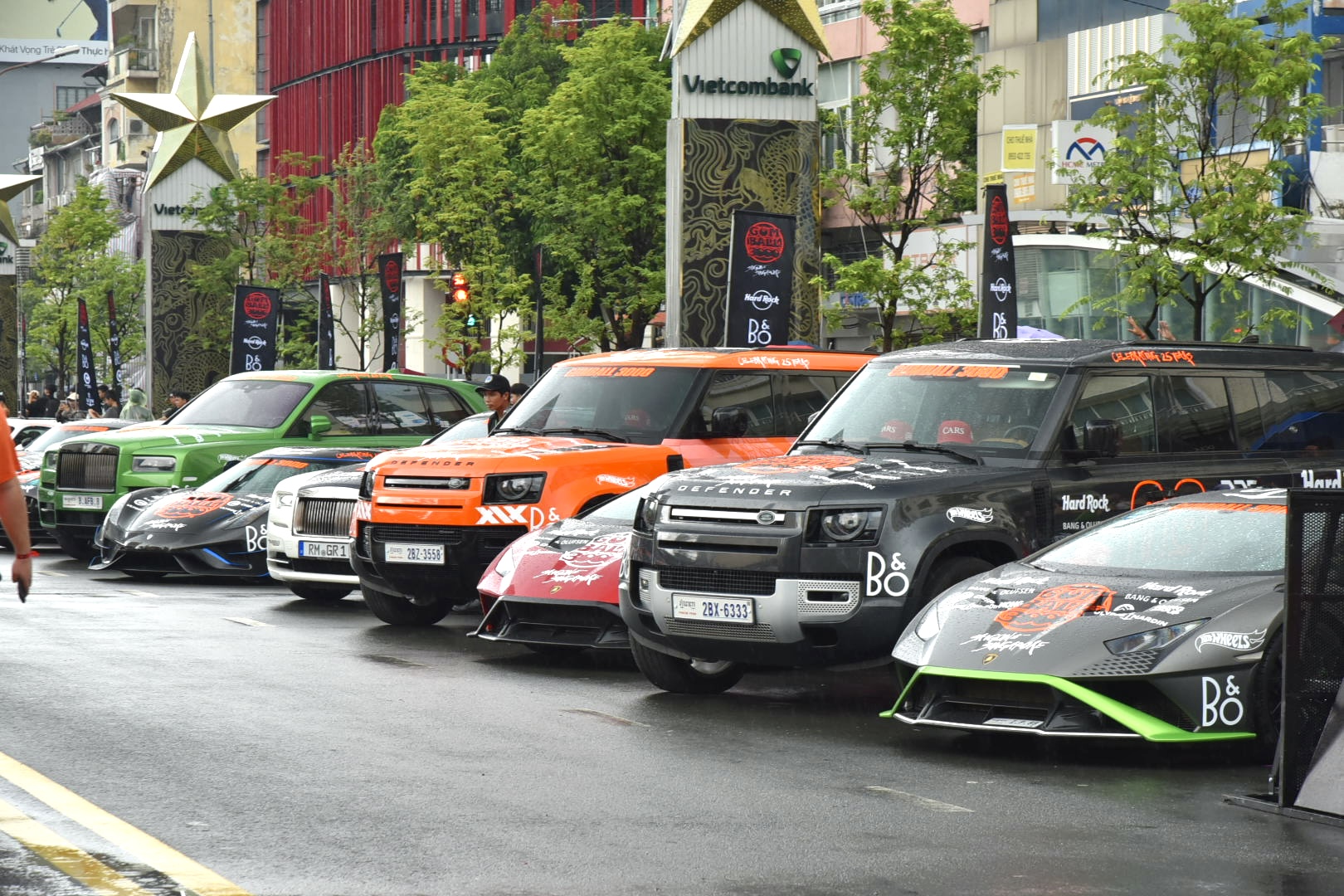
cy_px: 448
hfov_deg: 19.5
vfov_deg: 13.0
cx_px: 672
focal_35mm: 105
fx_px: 3920
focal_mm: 105
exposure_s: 1/200
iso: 1250
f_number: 4
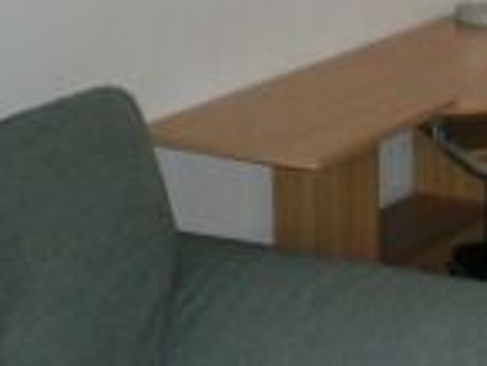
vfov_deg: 12.4
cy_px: 34
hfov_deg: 16.0
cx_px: 558
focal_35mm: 119
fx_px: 1676
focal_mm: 6.3
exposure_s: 1/30
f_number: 3.1
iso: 125
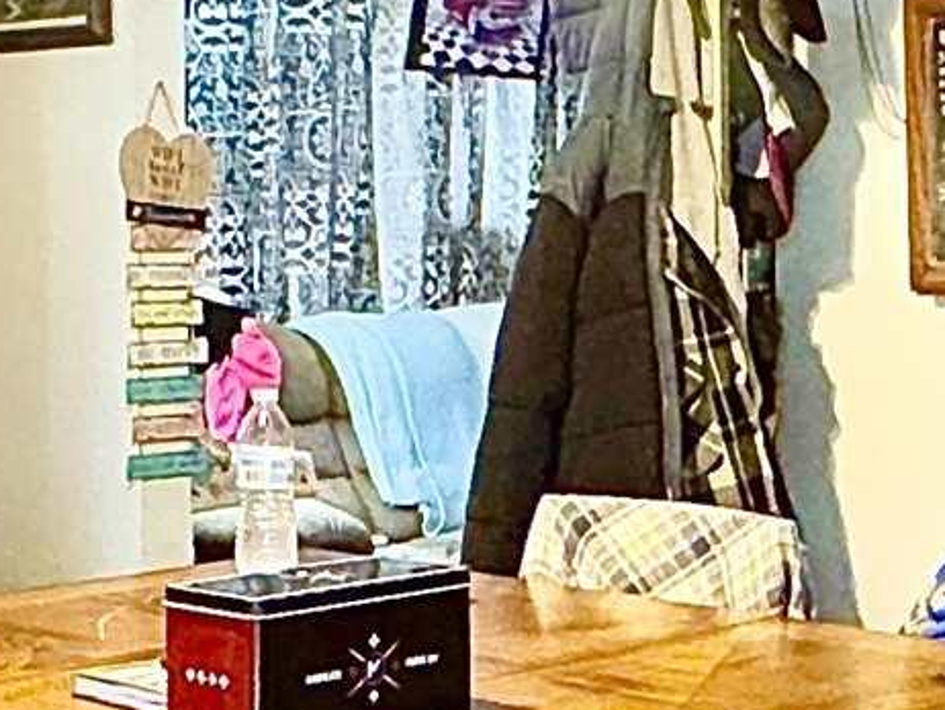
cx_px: 200
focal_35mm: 93
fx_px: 2540
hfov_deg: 20.8
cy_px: 346
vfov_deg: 15.9
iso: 1000
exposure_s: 1/60
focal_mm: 2.22
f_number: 2.2
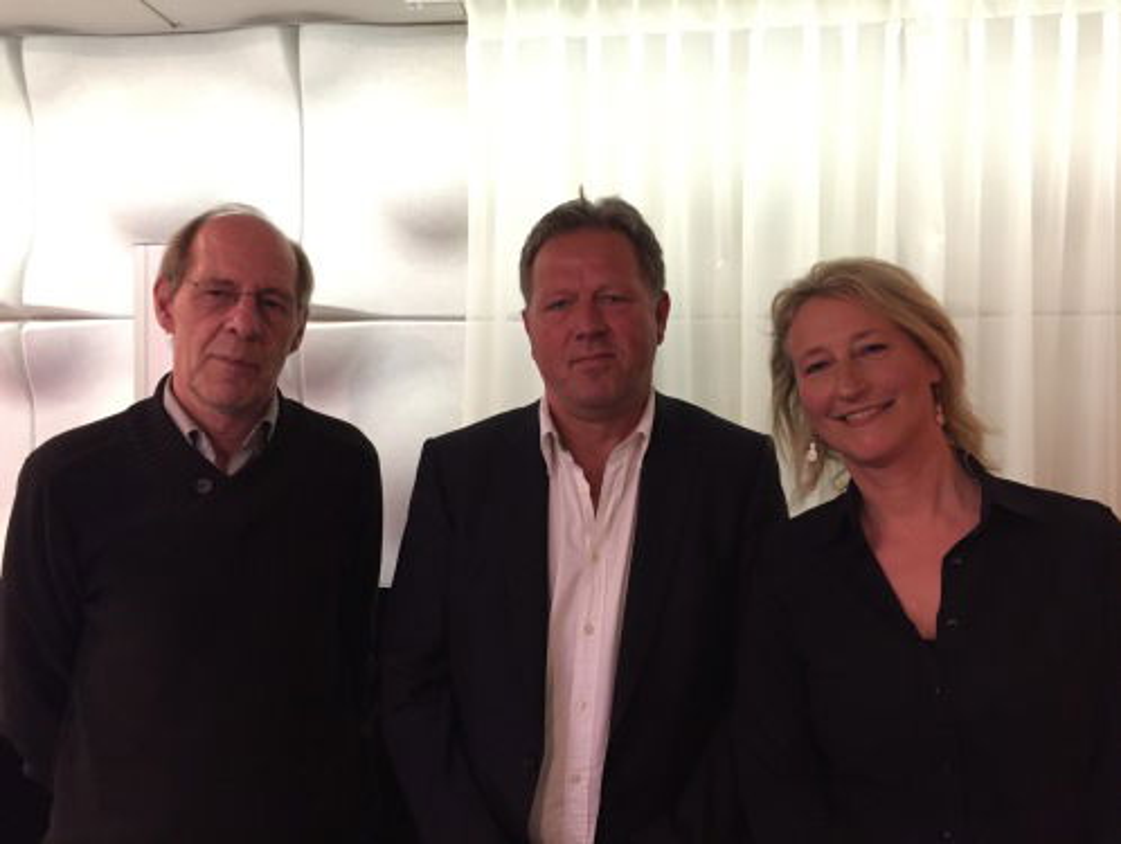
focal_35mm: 29
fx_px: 940
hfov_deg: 61.6
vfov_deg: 48.3
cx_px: 560
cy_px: 422
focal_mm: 4.15
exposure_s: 1/20
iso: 250
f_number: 2.2
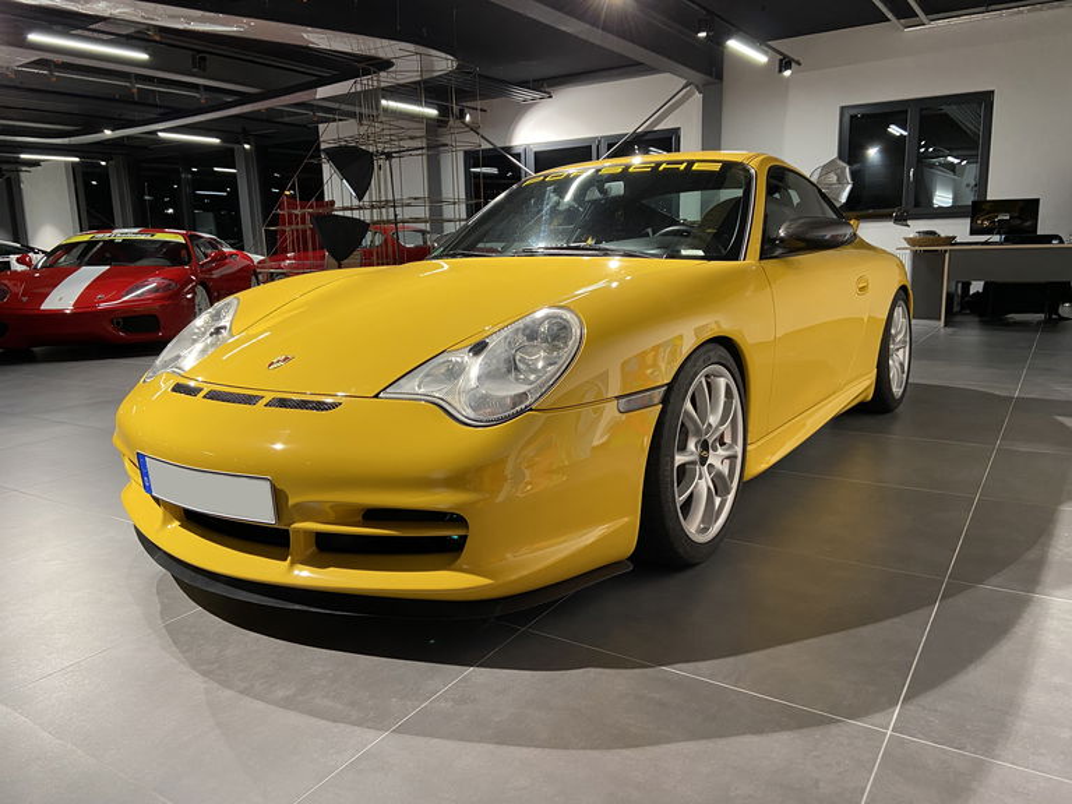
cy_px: 402
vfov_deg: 53.1
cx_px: 536
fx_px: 805
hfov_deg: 67.3
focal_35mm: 26
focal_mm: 4.25
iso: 160
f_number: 1.8
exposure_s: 1/50
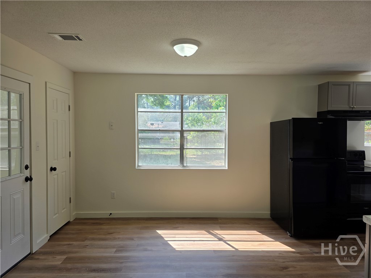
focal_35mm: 23
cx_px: 186
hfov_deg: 73.9
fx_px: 247
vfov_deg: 58.9
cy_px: 139
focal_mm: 6.3
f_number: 1.7
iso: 32
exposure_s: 1/359
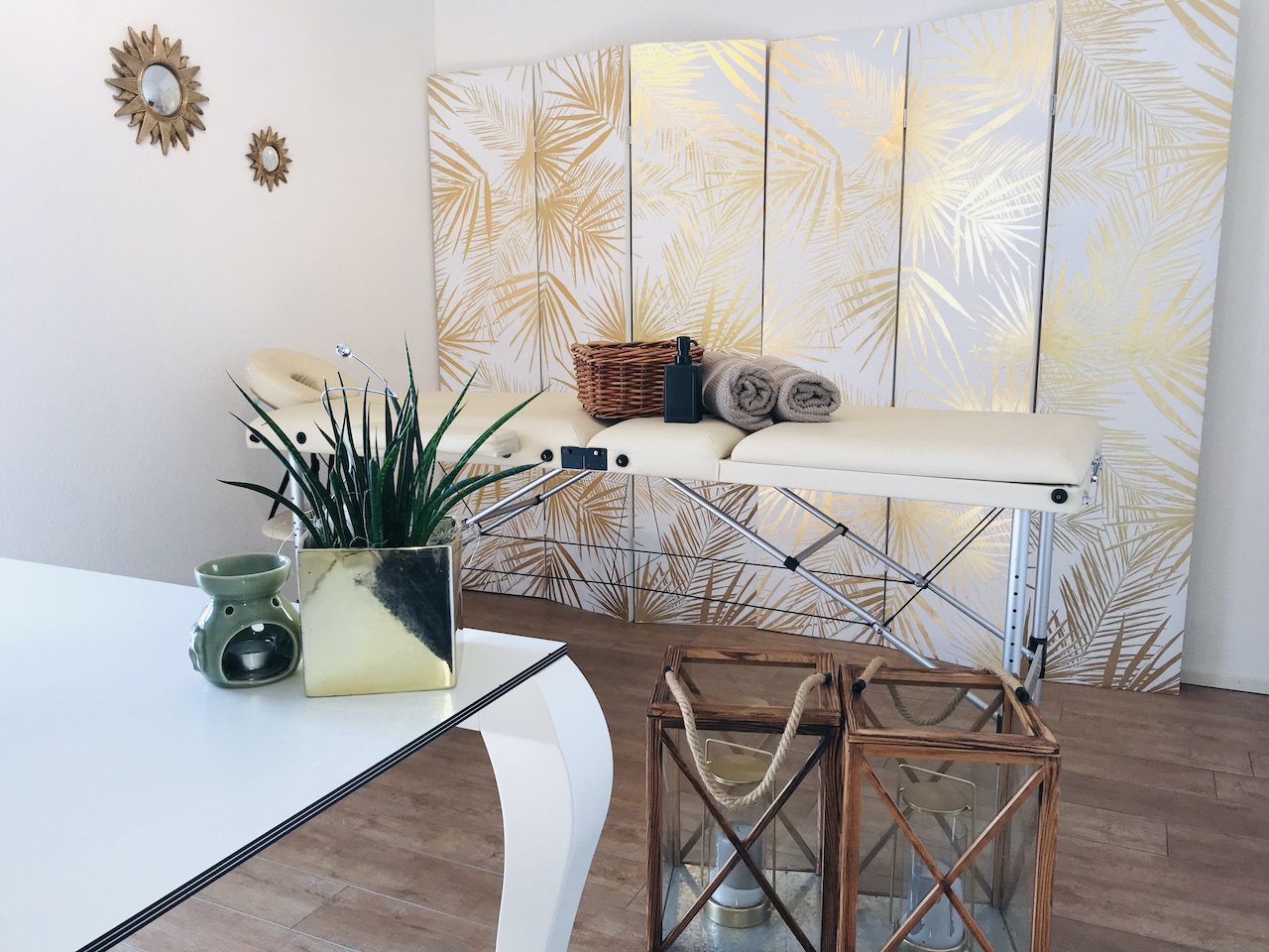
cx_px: 634
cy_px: 476
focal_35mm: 28
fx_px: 1026
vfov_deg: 49.7
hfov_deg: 63.4
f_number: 1.8
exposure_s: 1/131
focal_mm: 3.99
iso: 20
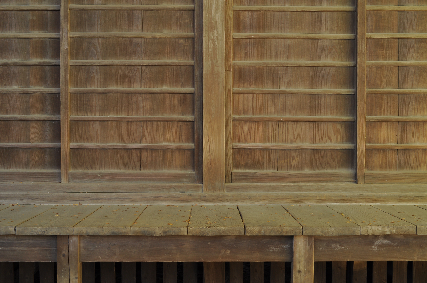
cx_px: 214
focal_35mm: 52
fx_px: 622
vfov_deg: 25.7
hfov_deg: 37.9
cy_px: 142
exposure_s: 1/8
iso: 200
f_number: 5.6
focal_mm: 35
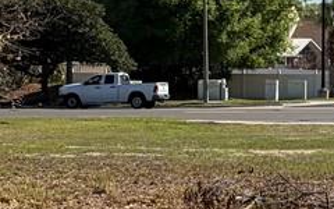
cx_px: 132
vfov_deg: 7.1
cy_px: 163
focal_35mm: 184
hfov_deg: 11.4
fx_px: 1675
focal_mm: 5.96
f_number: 1.6
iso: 50
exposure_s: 1/3623
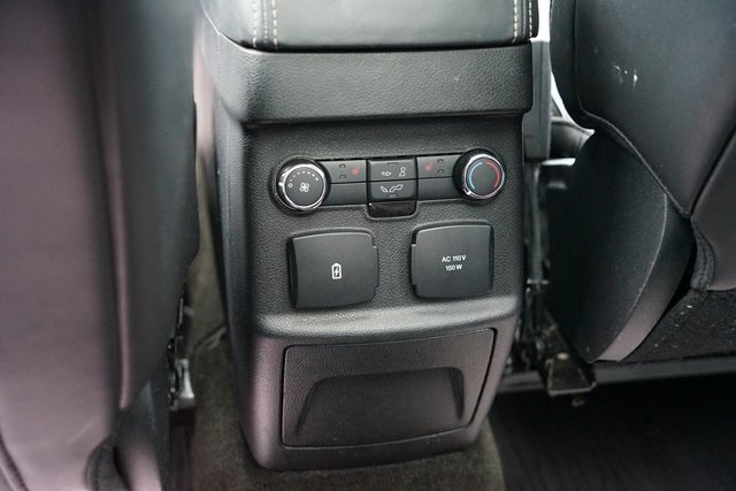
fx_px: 757
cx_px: 368
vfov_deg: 36.0
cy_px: 246
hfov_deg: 51.9
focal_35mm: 37
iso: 6400
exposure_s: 1/125
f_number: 3.2
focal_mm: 37
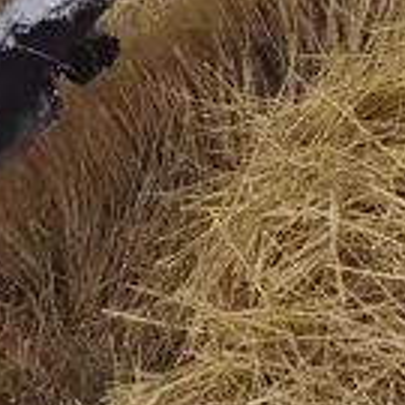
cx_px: -30
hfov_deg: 25.5
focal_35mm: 63
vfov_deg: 23.3
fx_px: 834
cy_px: -156
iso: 100
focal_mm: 5.25
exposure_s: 1/194
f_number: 1.75
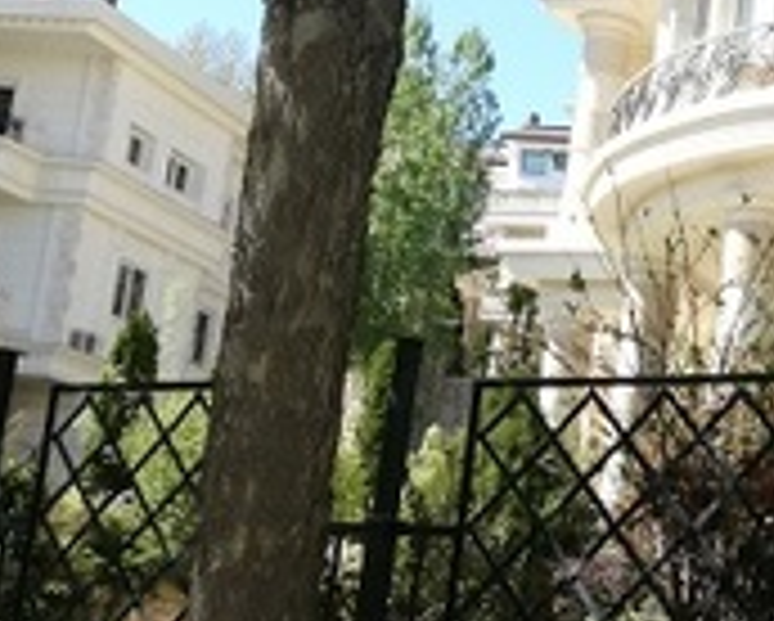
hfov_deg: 19.6
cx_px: 1181
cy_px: 369
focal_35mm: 84
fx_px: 1926
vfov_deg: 18.3
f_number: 2
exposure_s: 1/457
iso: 50
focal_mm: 3.79
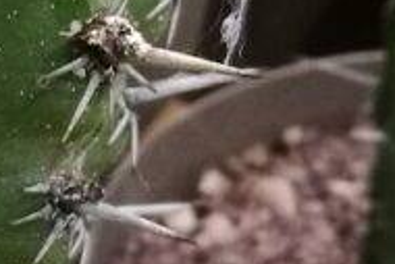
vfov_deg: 9.1
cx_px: -212
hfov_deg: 12.8
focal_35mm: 151
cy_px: 123
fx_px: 1658
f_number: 2.2
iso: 320
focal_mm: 4.5
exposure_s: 1/33.3
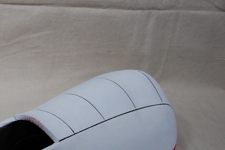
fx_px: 437
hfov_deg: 26.2
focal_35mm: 70
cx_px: -34
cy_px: 126
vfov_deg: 19.2
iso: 400
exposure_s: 1/100
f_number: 5
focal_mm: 20
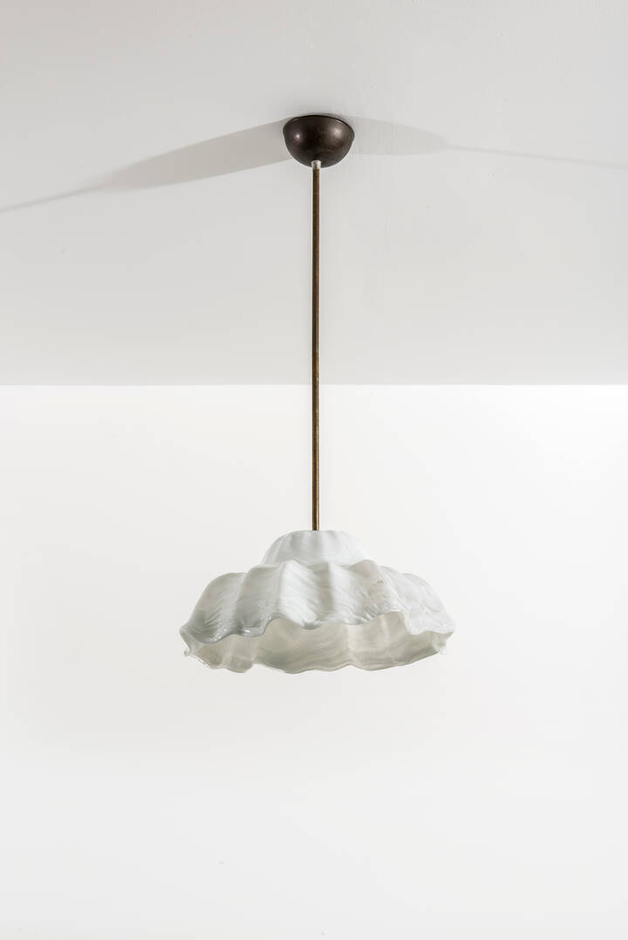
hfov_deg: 24.2
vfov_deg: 35.6
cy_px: 470
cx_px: 314
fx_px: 1464
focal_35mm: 56
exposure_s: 1/200
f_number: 14
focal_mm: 56
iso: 100
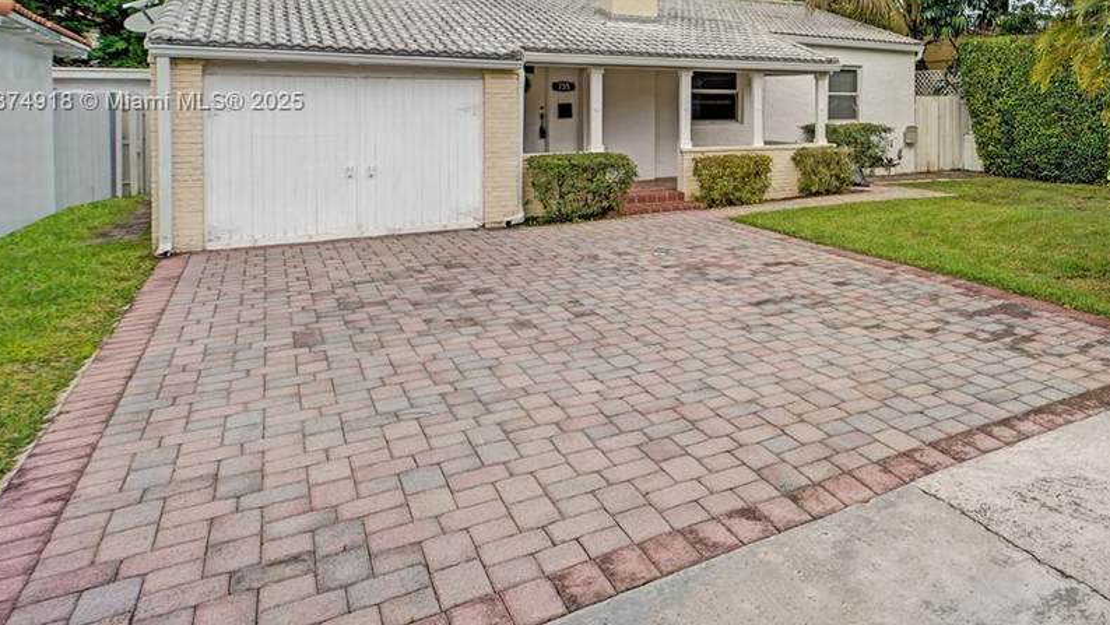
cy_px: 103
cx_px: 840
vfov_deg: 40.7
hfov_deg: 65.3
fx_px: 795
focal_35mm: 27
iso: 160
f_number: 5
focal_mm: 16
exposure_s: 1/320
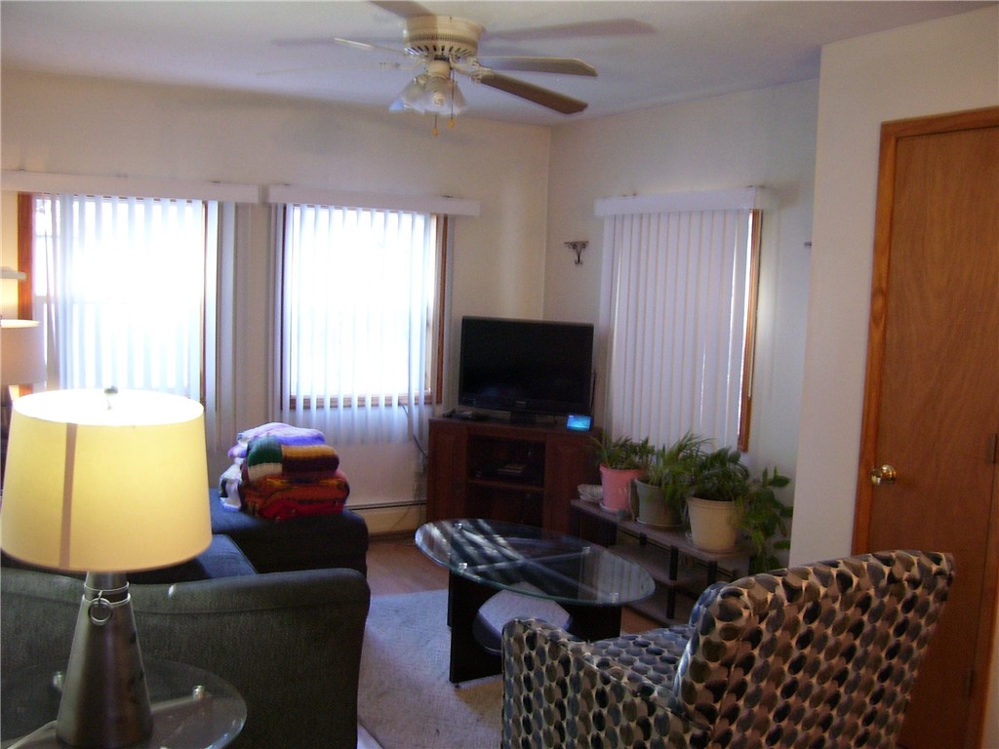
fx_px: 981
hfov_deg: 54.0
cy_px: 374
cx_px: 500
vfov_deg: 41.8
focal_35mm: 34
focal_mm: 5.6
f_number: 2.7
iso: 160
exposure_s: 1/8
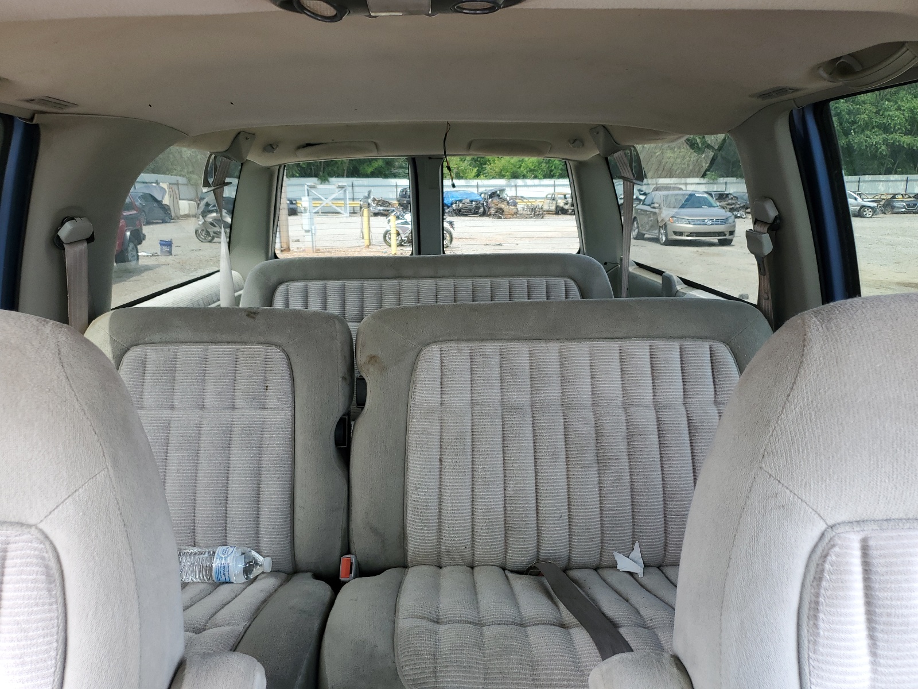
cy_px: 344
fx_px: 690
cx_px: 459
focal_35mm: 26
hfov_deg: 67.3
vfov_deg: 53.1
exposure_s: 1/217
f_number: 1.5
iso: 50
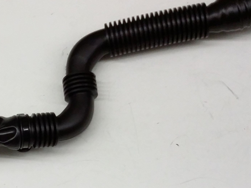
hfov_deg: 25.1
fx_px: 544
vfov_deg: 19.2
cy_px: 176
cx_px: 18
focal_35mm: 75
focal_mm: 3.4
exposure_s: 1/24
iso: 160
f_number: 2.4
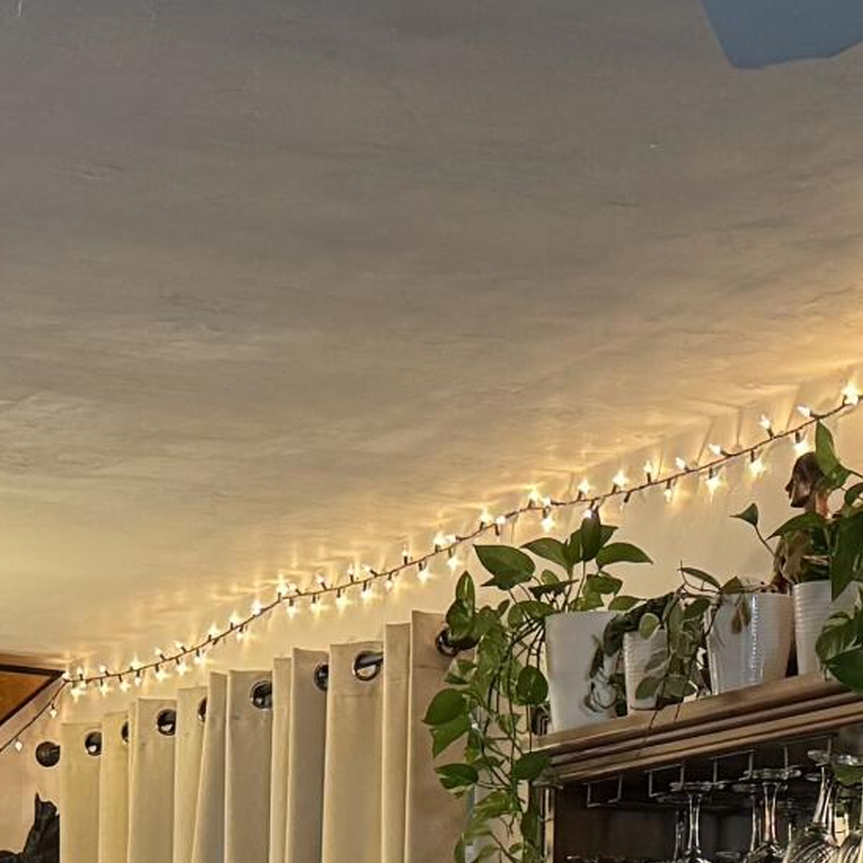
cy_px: 1306
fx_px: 3272
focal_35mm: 116
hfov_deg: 14.9
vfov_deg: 14.0
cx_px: 154
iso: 500
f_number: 1.78
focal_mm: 6.76
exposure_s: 1/60
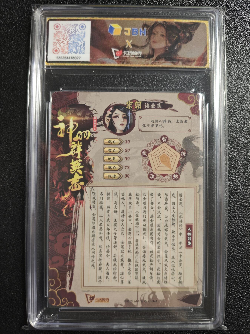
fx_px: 250
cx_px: 125
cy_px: 167
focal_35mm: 26
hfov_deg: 53.1
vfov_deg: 67.3
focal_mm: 4.94
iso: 250
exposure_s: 1/50
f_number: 1.5
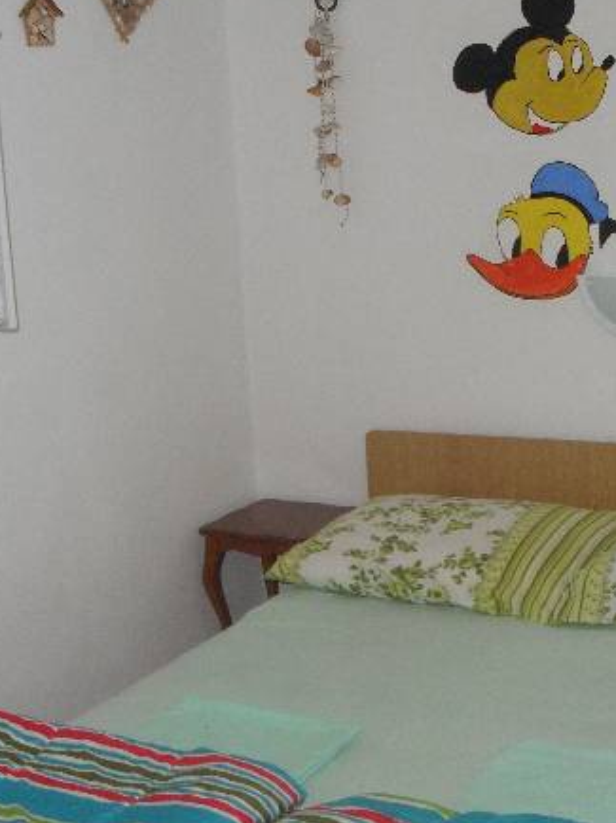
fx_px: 1473
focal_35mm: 62
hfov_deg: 23.5
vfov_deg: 31.2
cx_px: 411
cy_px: 461
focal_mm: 6.3
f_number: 3.2
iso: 200
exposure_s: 1/45
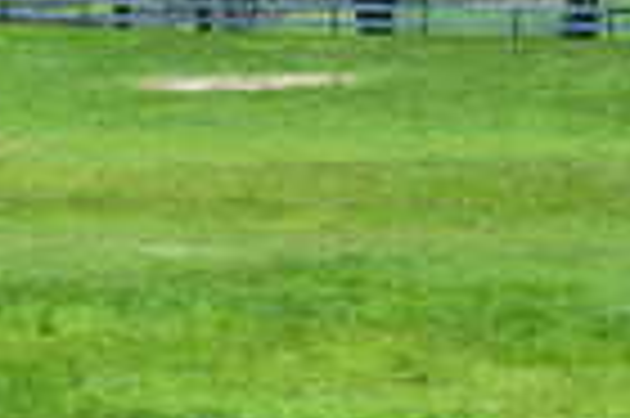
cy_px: 699
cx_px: -502
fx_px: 4615
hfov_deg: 7.6
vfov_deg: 5.1
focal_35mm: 264
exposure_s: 1/125
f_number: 11
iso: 200
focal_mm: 32
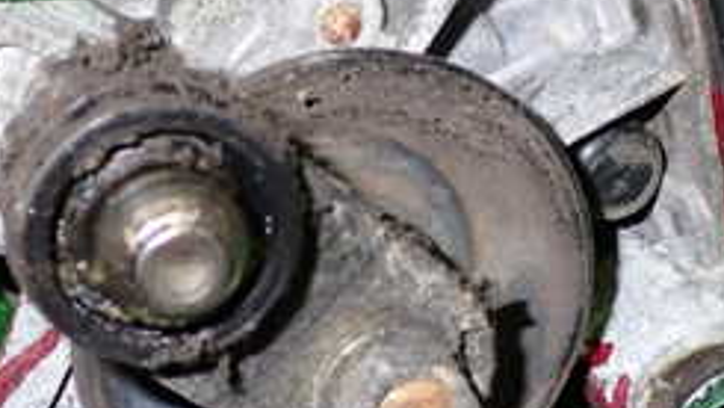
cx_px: 491
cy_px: 239
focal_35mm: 96
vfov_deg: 12.6
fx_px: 1844
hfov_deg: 22.1
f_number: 7.1
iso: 320
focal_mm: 6.37
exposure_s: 1/40
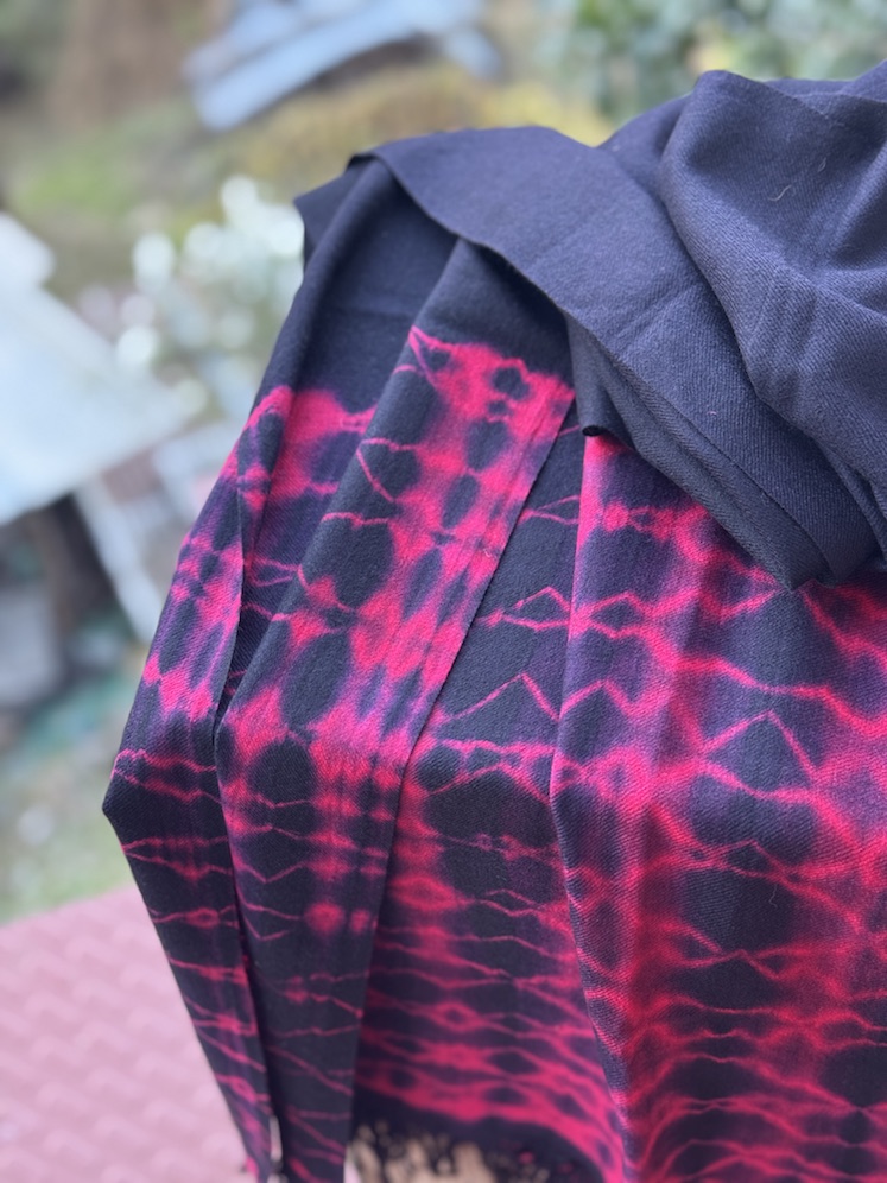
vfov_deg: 39.7
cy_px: 592
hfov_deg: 30.3
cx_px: 444
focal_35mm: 48
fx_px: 1640
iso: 125
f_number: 1.78
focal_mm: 6.76
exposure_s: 1/60
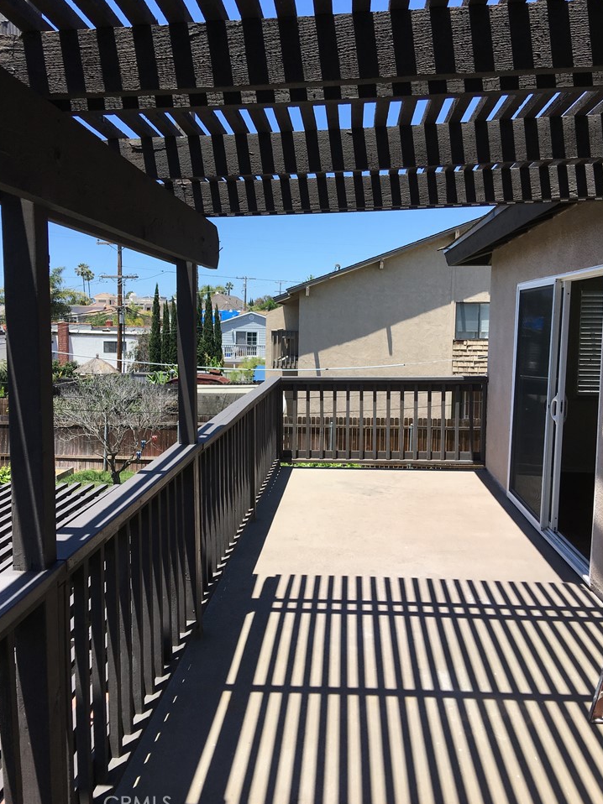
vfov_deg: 58.3
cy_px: 386
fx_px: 720
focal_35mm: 31
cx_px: 284
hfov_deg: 45.4
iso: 25
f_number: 2.2
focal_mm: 4.15
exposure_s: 1/1304
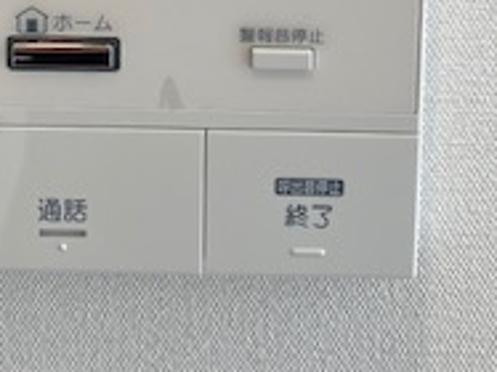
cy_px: -223
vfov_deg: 15.1
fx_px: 1277
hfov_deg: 21.8
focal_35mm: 89
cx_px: 109
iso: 32
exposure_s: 1/100
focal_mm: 4.25
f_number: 1.8
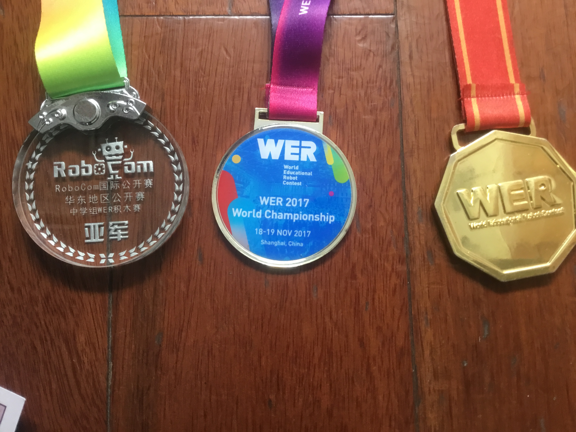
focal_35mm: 31
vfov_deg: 45.4
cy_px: 216
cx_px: 288
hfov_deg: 58.4
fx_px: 516
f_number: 2.4
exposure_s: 1/33
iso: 50
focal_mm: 3.3
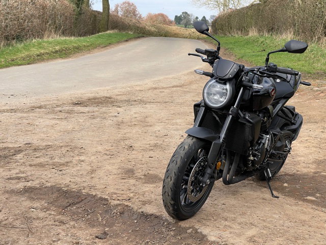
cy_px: 122
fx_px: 603
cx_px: 163
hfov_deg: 30.3
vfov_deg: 22.9
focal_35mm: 64
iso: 20
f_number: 2.2
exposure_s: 1/492
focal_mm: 7.5
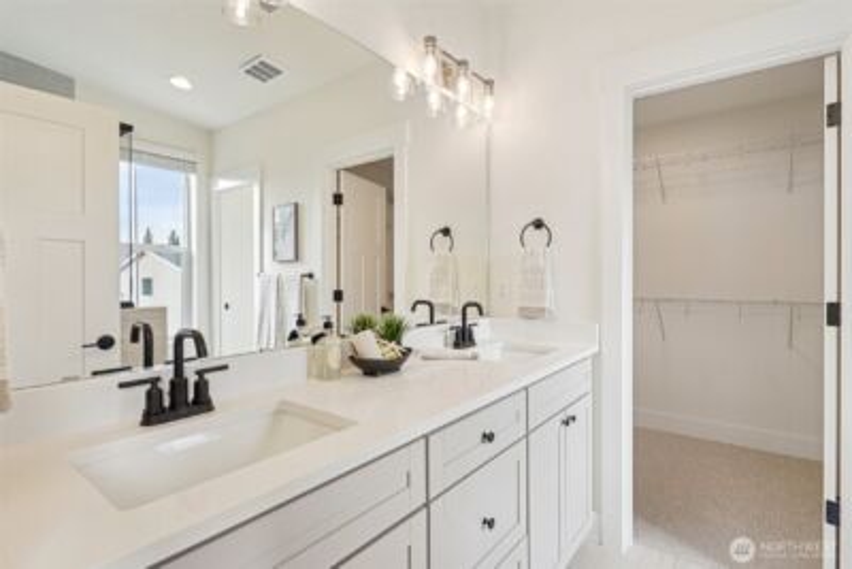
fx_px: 402
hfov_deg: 93.3
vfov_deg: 70.5
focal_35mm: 17
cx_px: 426
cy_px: 284
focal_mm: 17
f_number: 8
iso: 320
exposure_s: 1/125
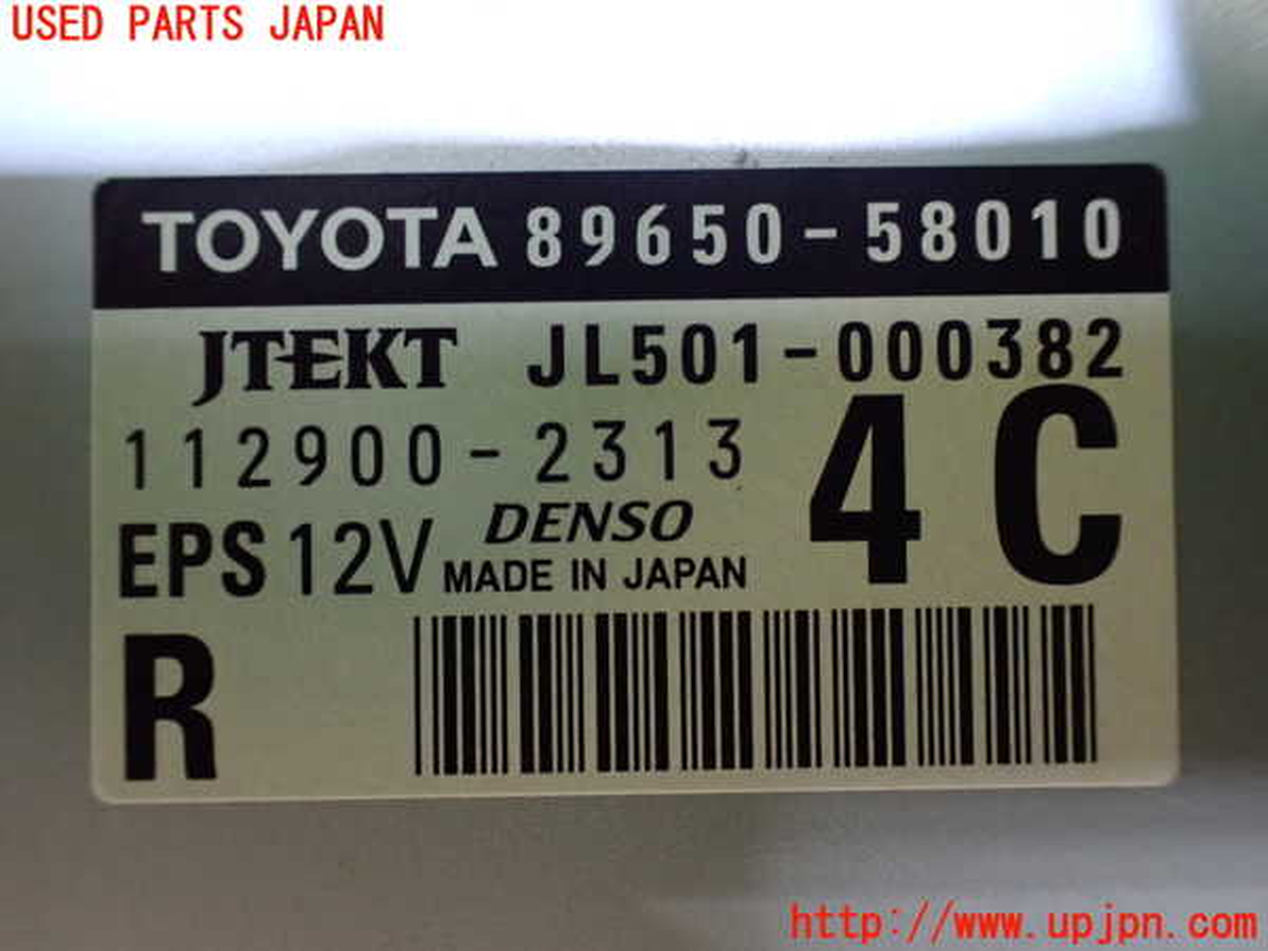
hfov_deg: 60.0
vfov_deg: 46.8
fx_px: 1099
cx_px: 634
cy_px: 476
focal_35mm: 30
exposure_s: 1/30
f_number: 2.3
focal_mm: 5.4
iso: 1250
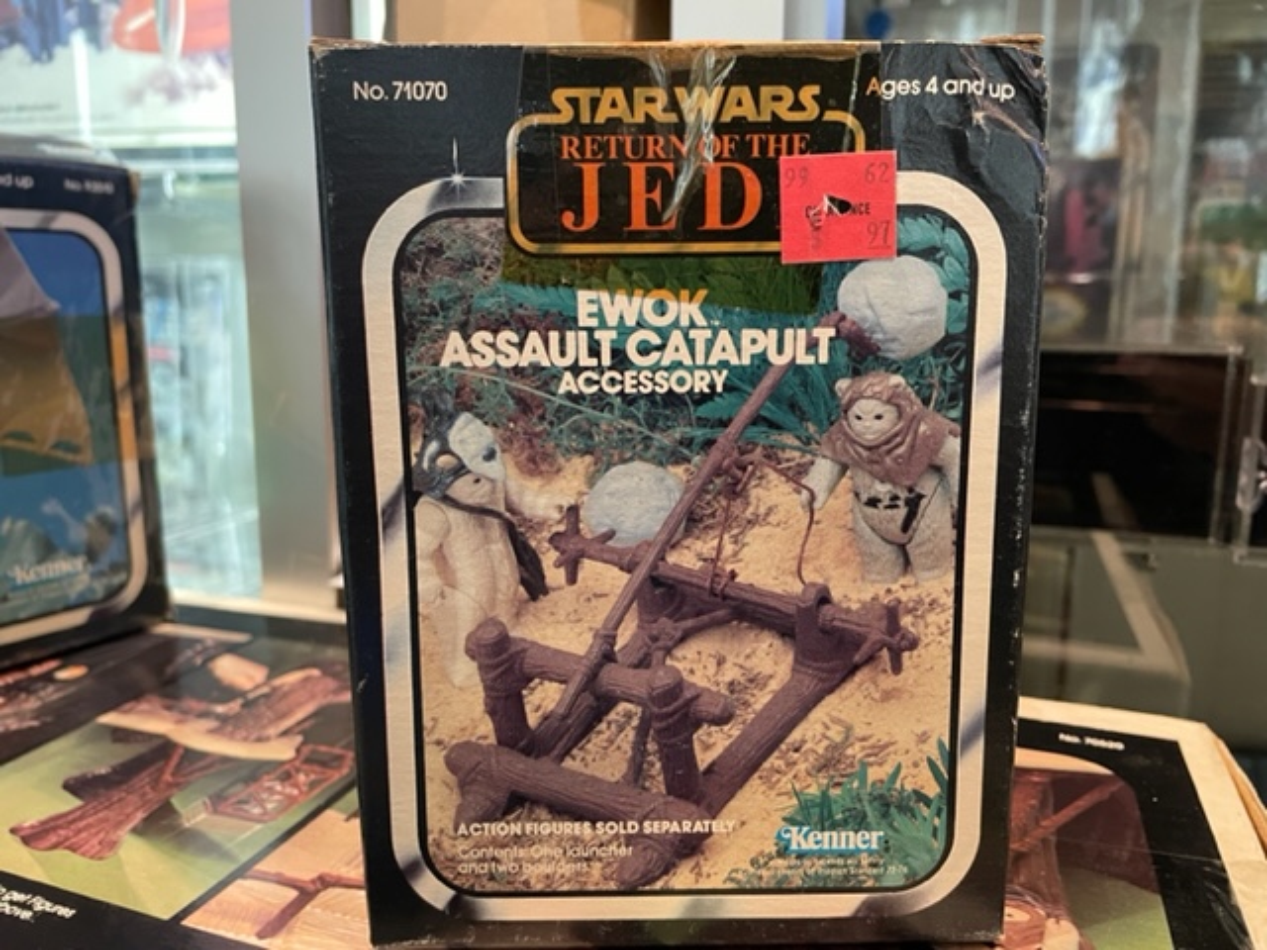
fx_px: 952
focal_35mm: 26
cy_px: 475
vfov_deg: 53.1
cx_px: 634
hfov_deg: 67.3
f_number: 1.6
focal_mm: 4.2
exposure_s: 1/50
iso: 320
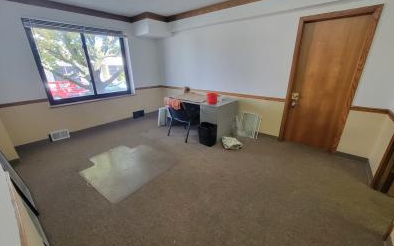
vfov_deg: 78.6
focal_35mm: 14
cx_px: 198
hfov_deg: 105.3
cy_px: 127
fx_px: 150
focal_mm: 2.2
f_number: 2.2
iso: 250
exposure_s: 1/60
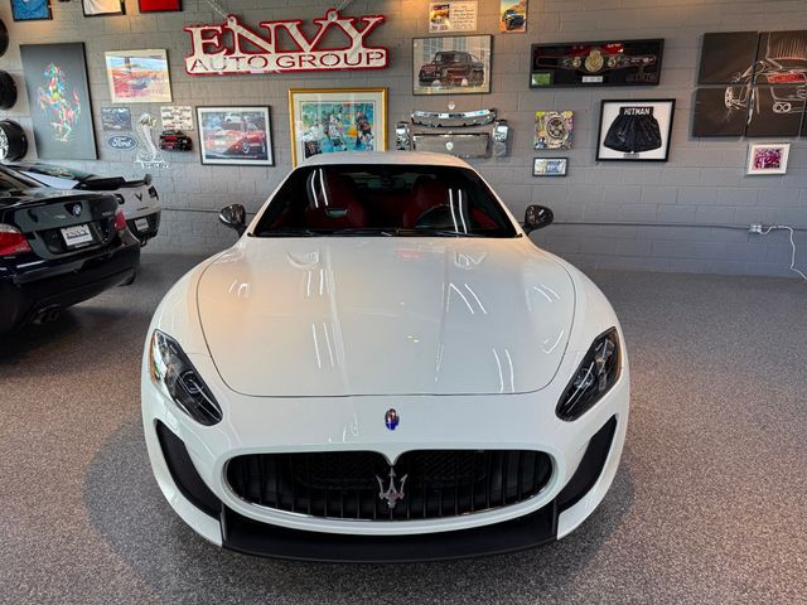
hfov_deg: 71.6
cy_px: 302
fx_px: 560
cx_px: 404
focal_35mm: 24
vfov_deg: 56.8
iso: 64
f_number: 1.78
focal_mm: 6.76
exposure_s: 1/156
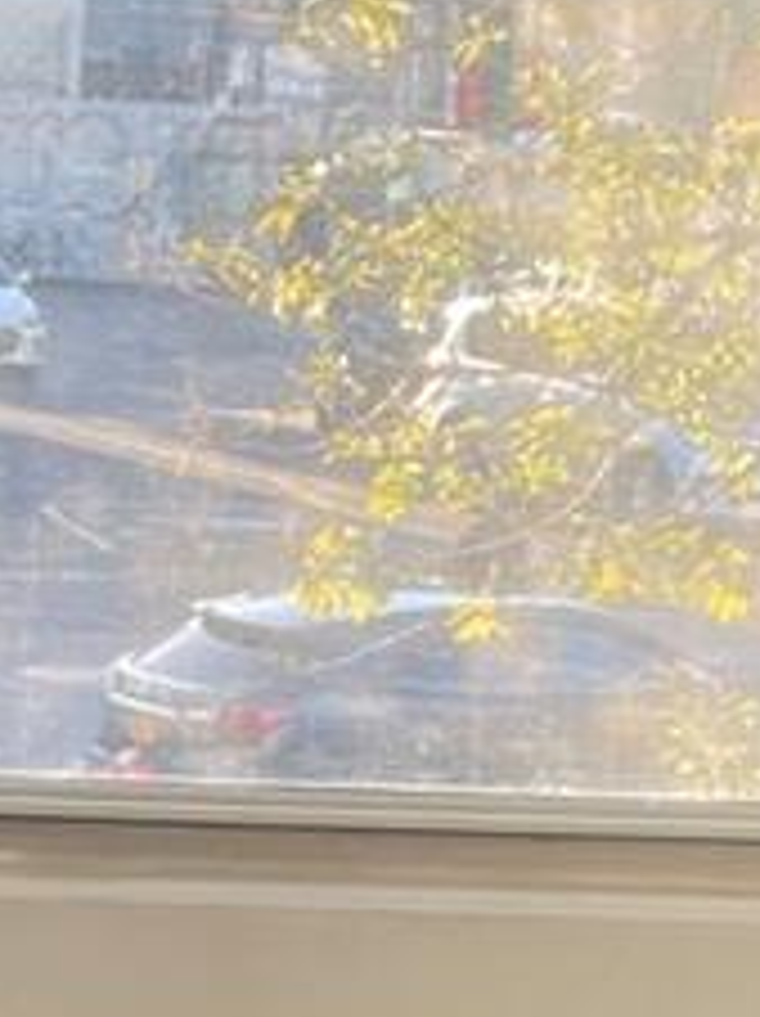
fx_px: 4986
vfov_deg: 11.5
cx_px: -153
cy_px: 981
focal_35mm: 170
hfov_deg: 8.6
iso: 32
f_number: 1.6
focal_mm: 5.1
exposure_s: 1/121
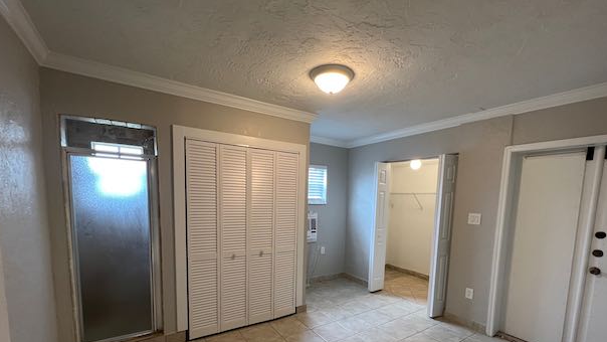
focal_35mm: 15
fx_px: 241
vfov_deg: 68.8
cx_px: 314
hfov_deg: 102.9
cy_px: 224
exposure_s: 1/120
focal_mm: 1.57
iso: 200
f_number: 1.8
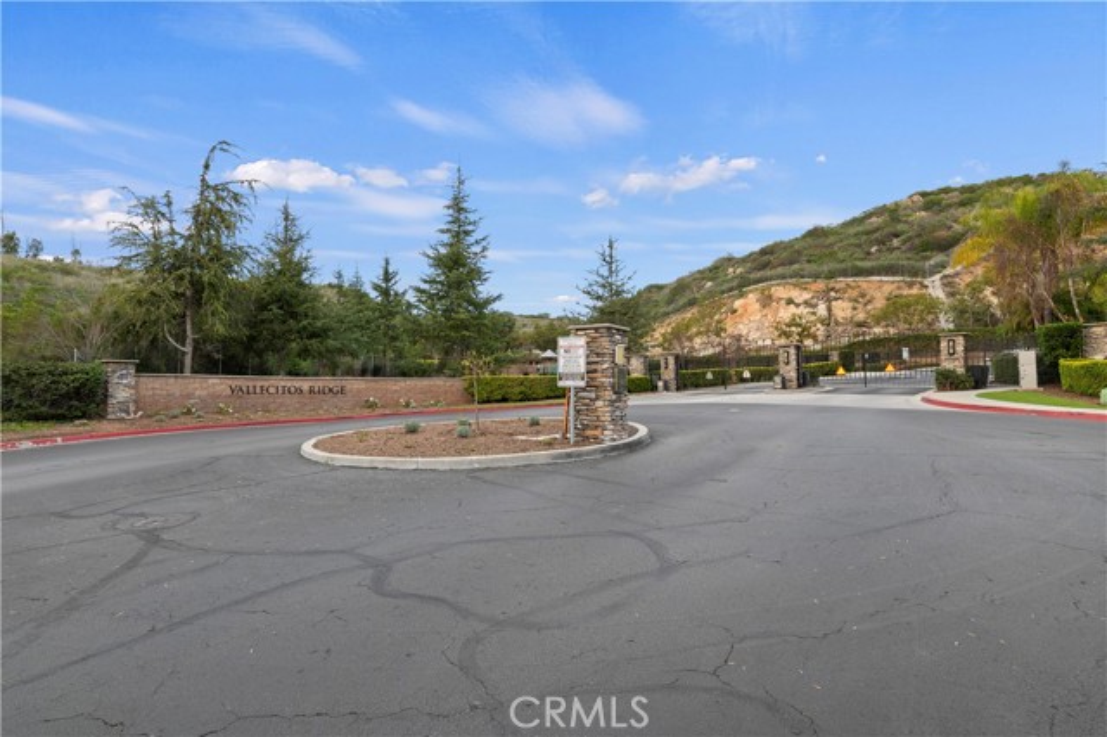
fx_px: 584
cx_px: 554
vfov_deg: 64.5
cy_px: 368
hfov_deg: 86.9
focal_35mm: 19
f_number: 10
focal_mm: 19
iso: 800
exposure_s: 1/30
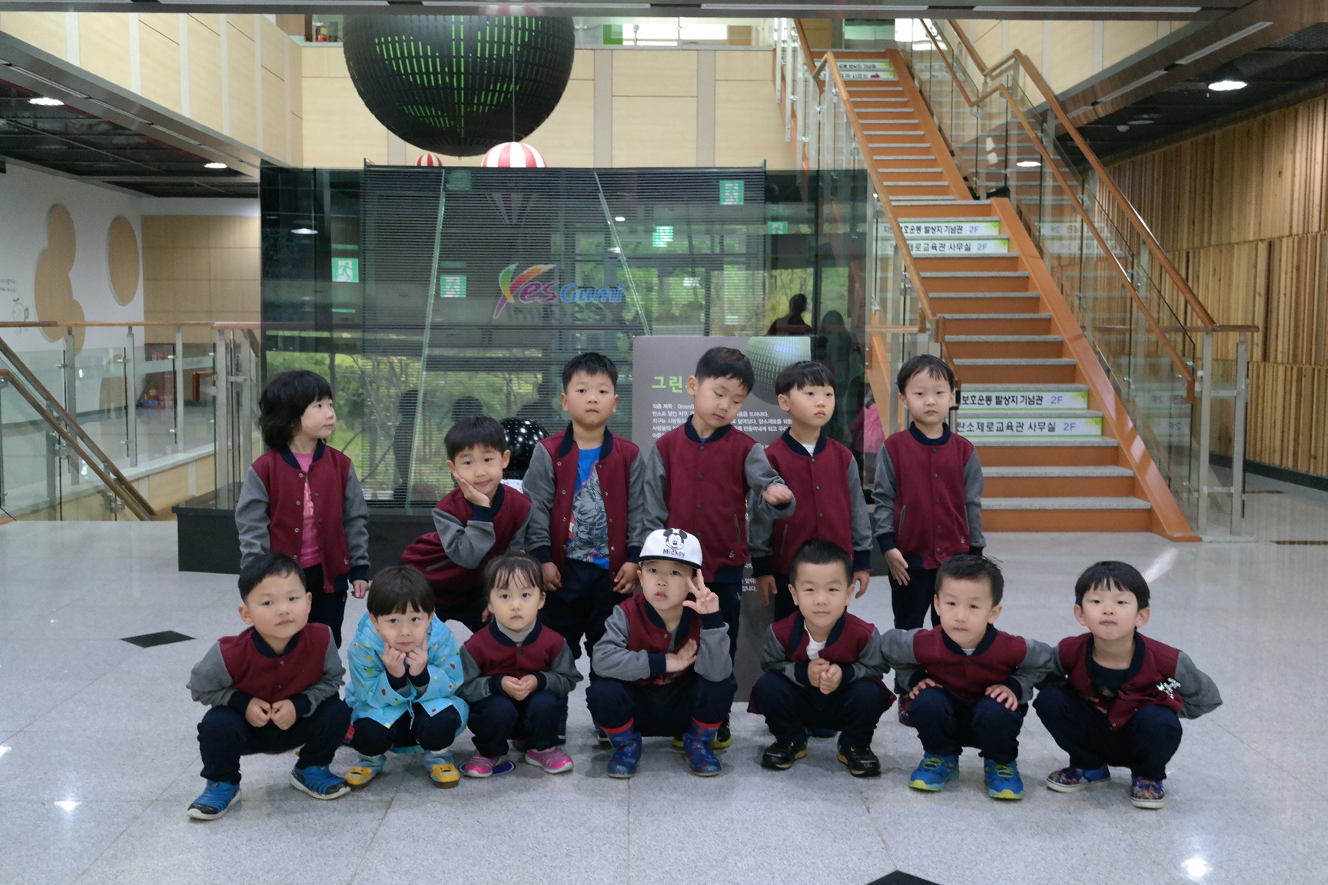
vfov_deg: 36.9
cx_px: 664
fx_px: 1328
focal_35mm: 36
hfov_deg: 53.1
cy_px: 442
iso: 1600
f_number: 4
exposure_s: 1/50
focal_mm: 24
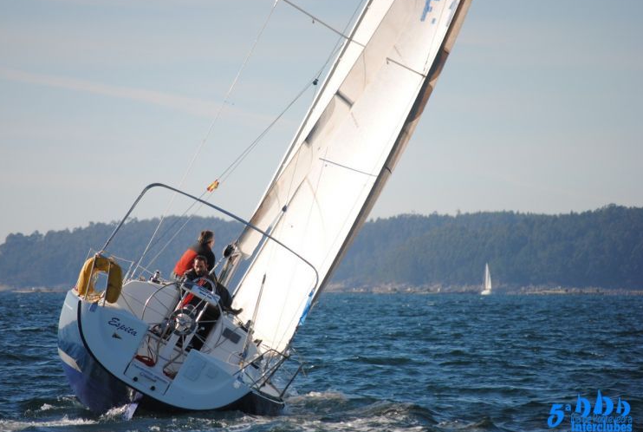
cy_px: 220
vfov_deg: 4.7
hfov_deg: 7.1
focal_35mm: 291
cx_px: 298
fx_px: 5208
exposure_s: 1/1000
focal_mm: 180
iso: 200
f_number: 5.6
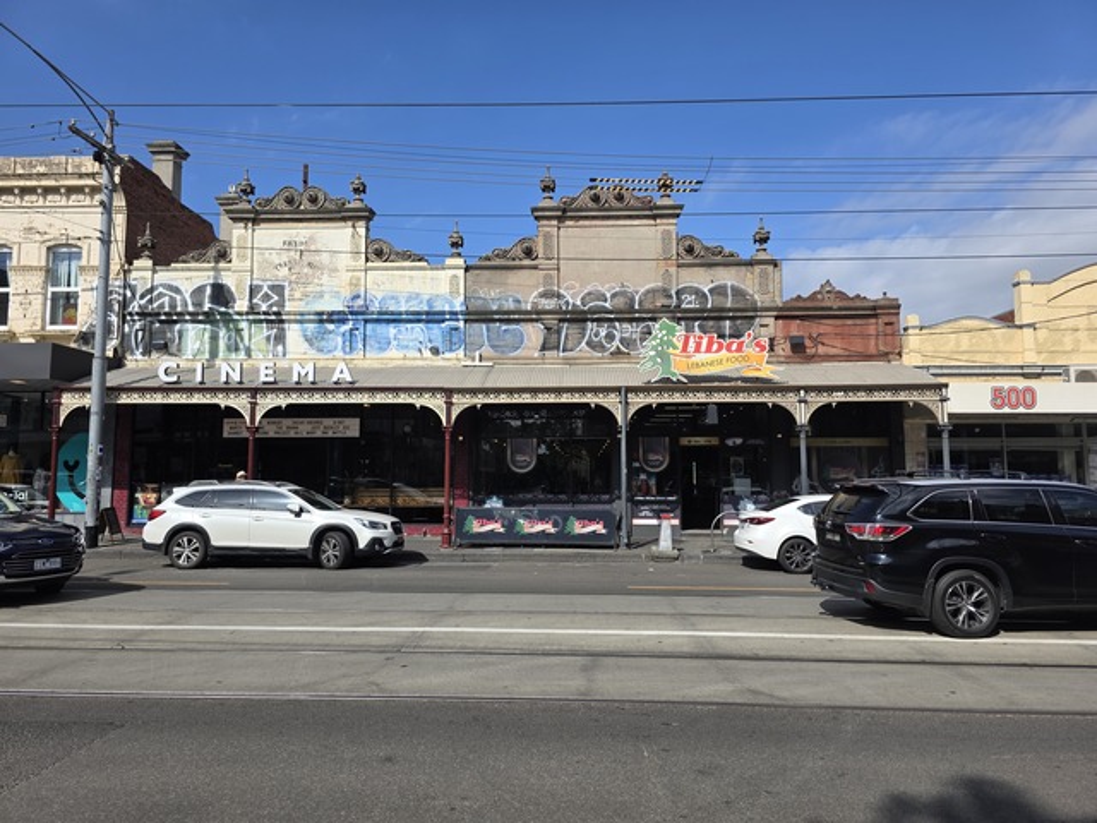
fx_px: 729
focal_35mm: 23
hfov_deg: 73.9
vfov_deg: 58.9
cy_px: 412
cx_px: 548
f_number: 1.7
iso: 80
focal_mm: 6.3
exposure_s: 1/6809
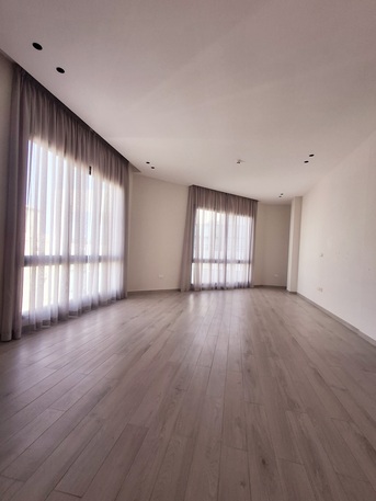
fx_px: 232
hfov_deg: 78.1
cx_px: 188
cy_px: 250
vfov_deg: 94.5
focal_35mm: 16
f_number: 2.2
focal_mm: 1.64
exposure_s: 1/100
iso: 50
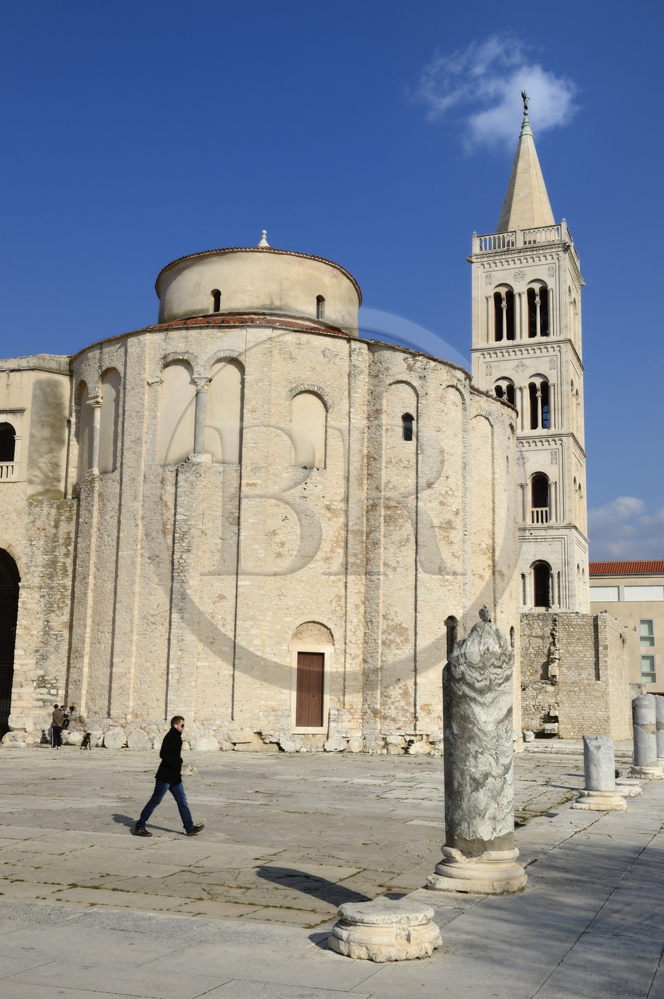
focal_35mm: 36
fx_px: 998
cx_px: 332
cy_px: 500
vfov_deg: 53.2
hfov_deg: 36.8
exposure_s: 1/250
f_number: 16
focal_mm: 36
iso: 200
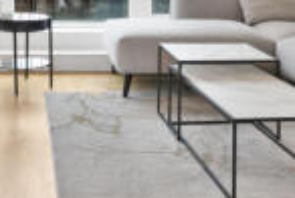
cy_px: -52
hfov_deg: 30.3
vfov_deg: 19.5
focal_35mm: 65
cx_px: 71
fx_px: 534
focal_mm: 20
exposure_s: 1/125
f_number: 5
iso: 200
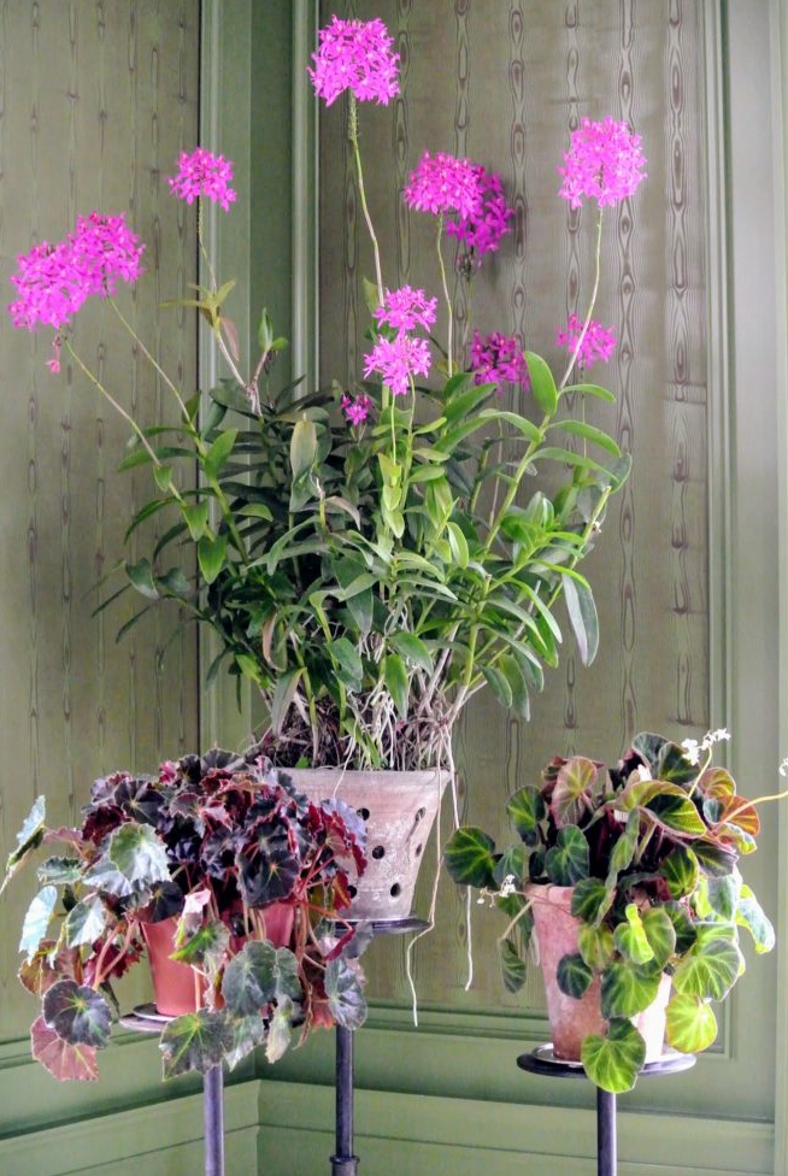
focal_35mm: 85
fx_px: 2781
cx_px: 398
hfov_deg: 16.1
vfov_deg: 23.9
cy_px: 574
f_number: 3.8
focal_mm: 30
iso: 1600
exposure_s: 1/13
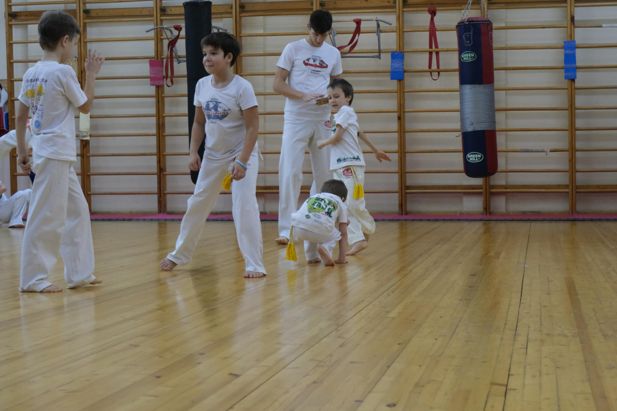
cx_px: 308
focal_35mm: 68
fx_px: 1165
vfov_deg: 20.0
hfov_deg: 29.7
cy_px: 206
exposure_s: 1/320
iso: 6400
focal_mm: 45
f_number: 5.6
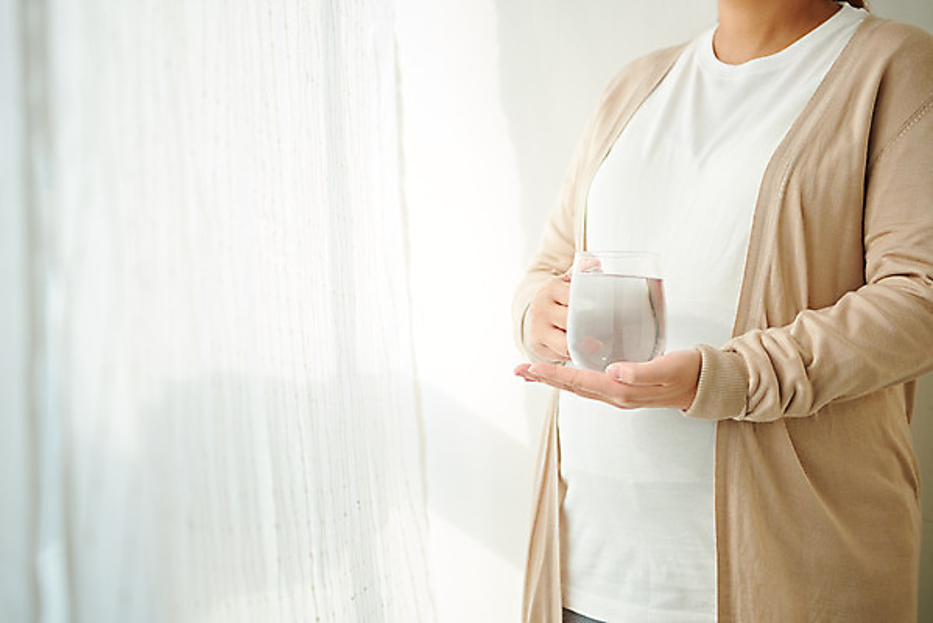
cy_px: 312
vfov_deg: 19.5
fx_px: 1815
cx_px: 466
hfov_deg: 28.8
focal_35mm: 70
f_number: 2.8
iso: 250
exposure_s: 1/125
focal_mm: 70
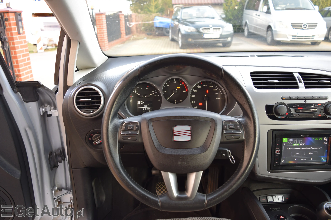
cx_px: 166
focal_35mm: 30
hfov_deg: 61.9
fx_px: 276
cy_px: 110
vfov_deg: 43.6
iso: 400
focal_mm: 20
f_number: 4
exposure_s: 1/60
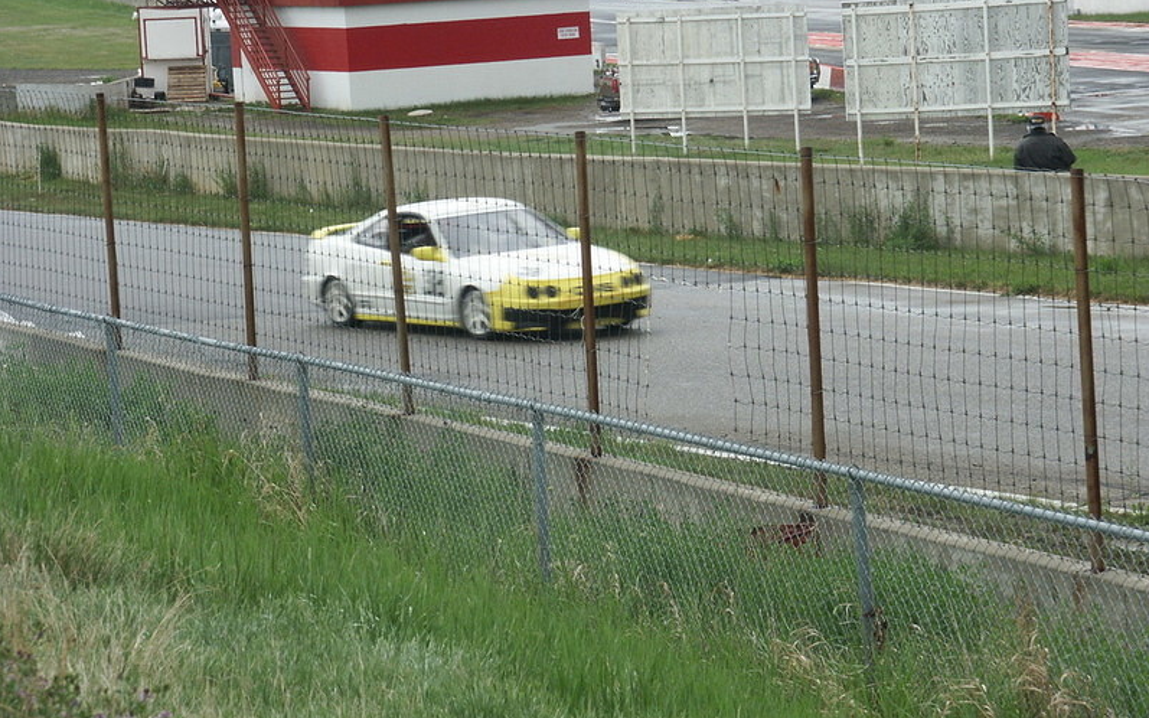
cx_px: 574
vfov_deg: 7.1
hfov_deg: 11.4
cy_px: 346
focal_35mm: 184
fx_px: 5761
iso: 100
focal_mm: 43.86
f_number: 8
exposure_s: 1/180
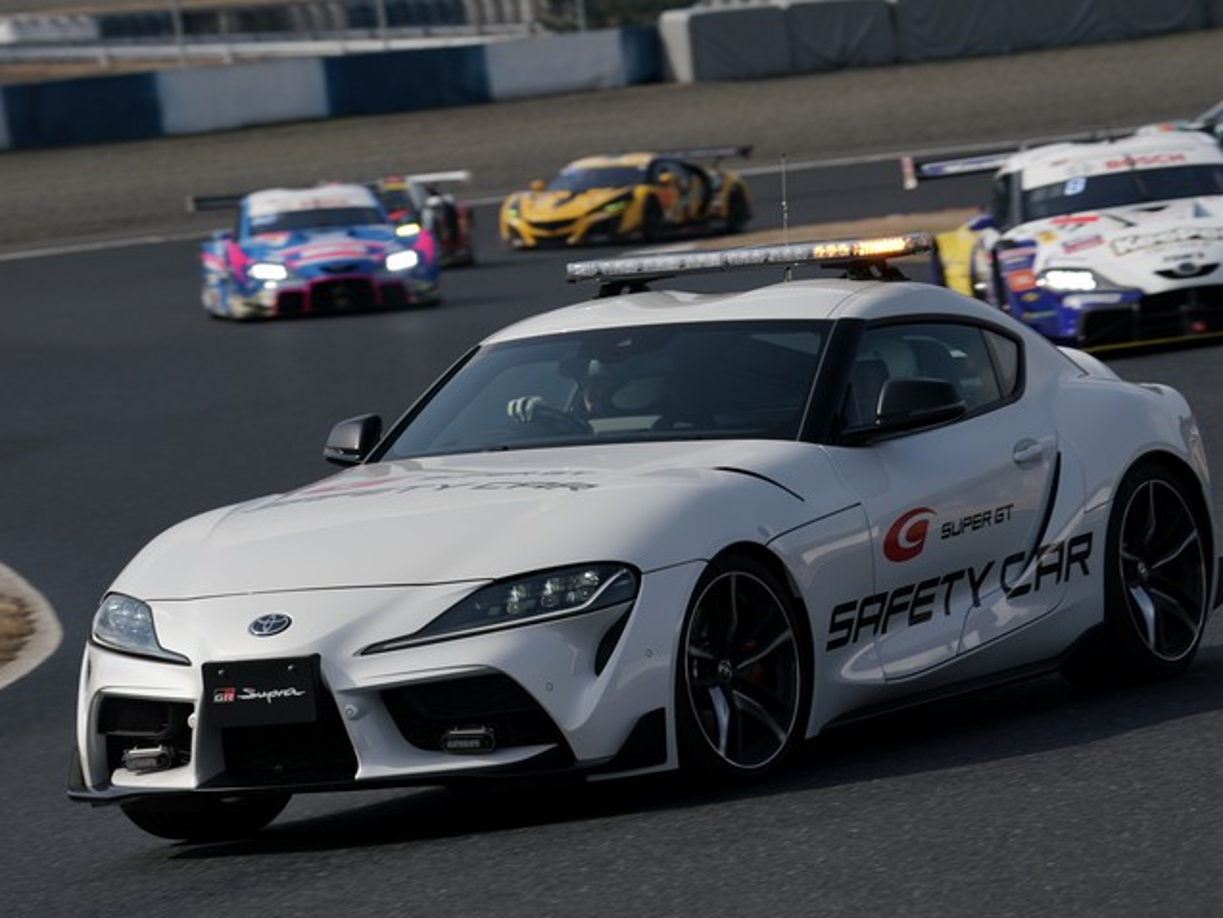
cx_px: 676
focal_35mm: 252
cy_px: 459
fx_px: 8905
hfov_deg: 7.9
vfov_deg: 5.9
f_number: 10
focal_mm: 232
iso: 200
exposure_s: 1/640
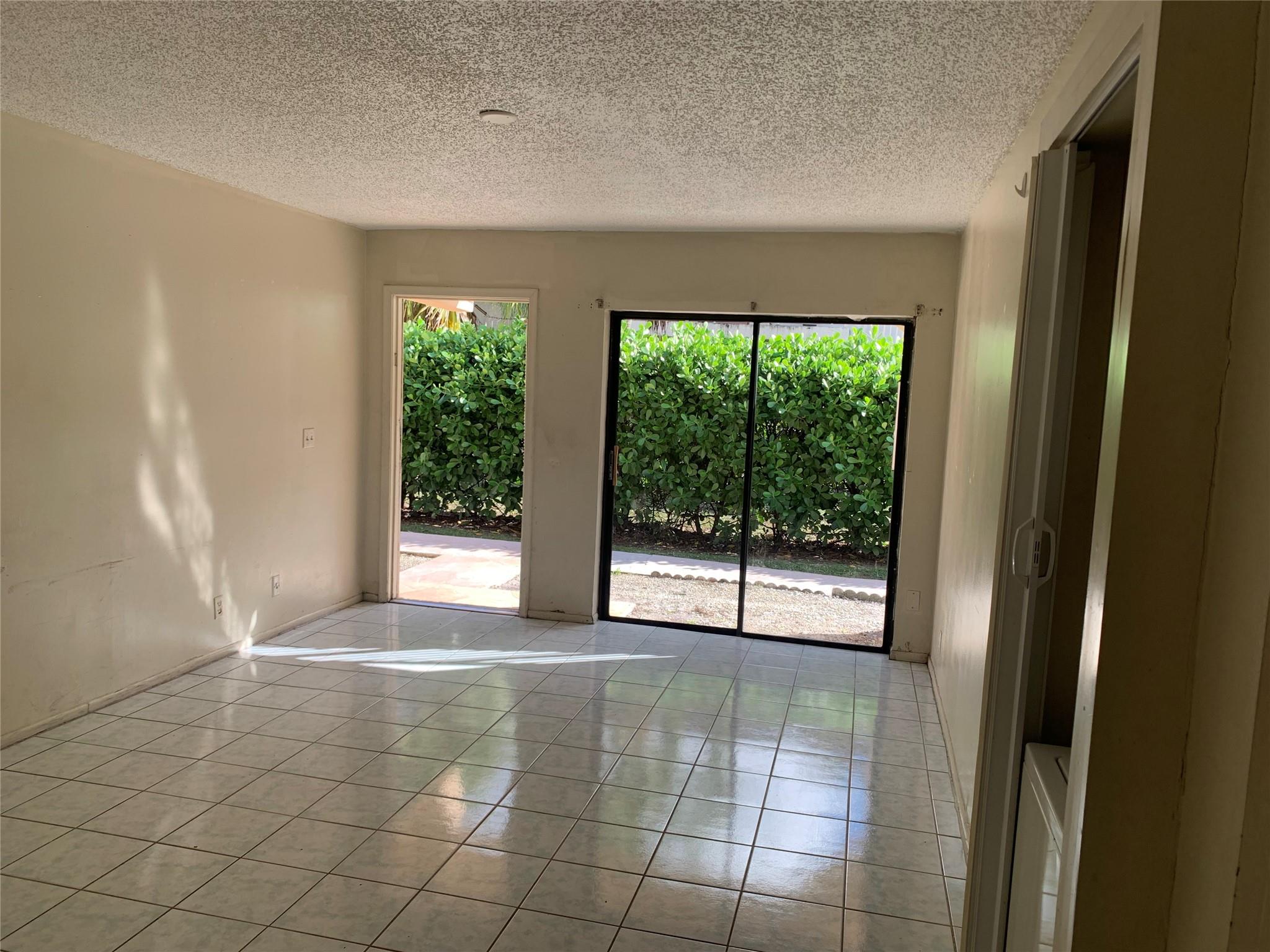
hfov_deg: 67.3
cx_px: 635
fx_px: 954
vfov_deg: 53.1
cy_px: 476
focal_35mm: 26
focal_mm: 4.25
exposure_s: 1/190
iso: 25
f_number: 1.8
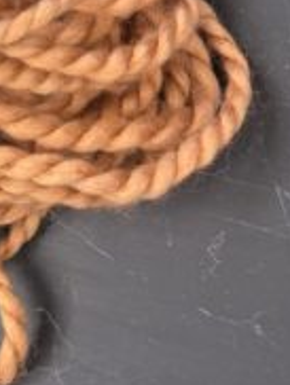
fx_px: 1504
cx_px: -377
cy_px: -451
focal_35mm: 135
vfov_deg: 12.4
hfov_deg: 9.8
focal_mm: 6.76
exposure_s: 1/100
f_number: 1.78
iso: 100
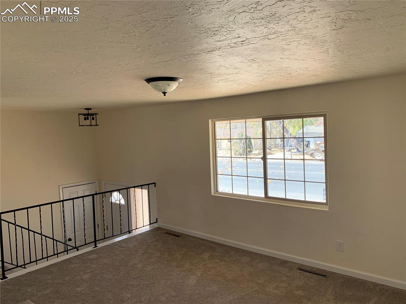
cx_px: 203
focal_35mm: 26
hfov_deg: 67.3
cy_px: 152
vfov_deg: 53.0
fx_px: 305
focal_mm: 4.25
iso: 64
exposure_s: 1/121
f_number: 1.8
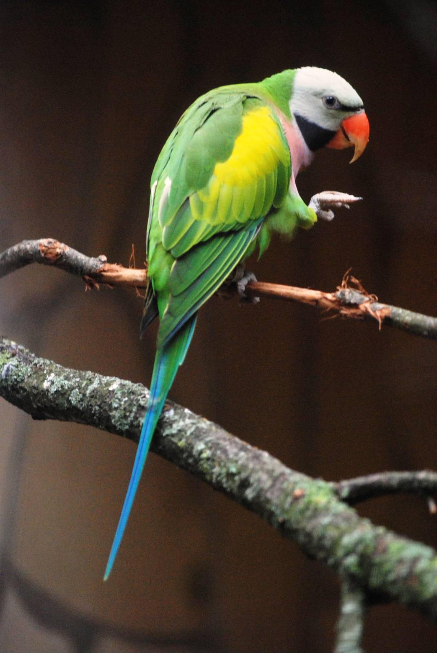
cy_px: 326
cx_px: 218
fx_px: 4630
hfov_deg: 5.4
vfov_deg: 8.1
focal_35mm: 255
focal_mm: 170
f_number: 4.5
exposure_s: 1/160
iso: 1600
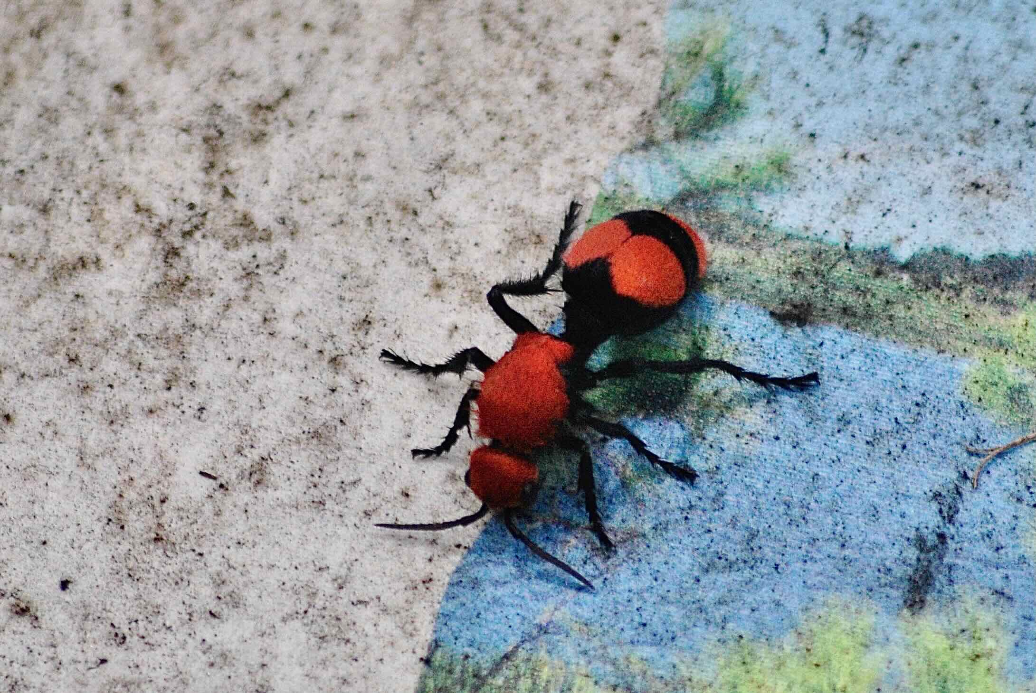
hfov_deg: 4.6
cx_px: 518
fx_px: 12965
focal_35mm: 450
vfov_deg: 3.1
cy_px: 346
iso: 400
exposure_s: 1/1600
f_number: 5.6
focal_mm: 300
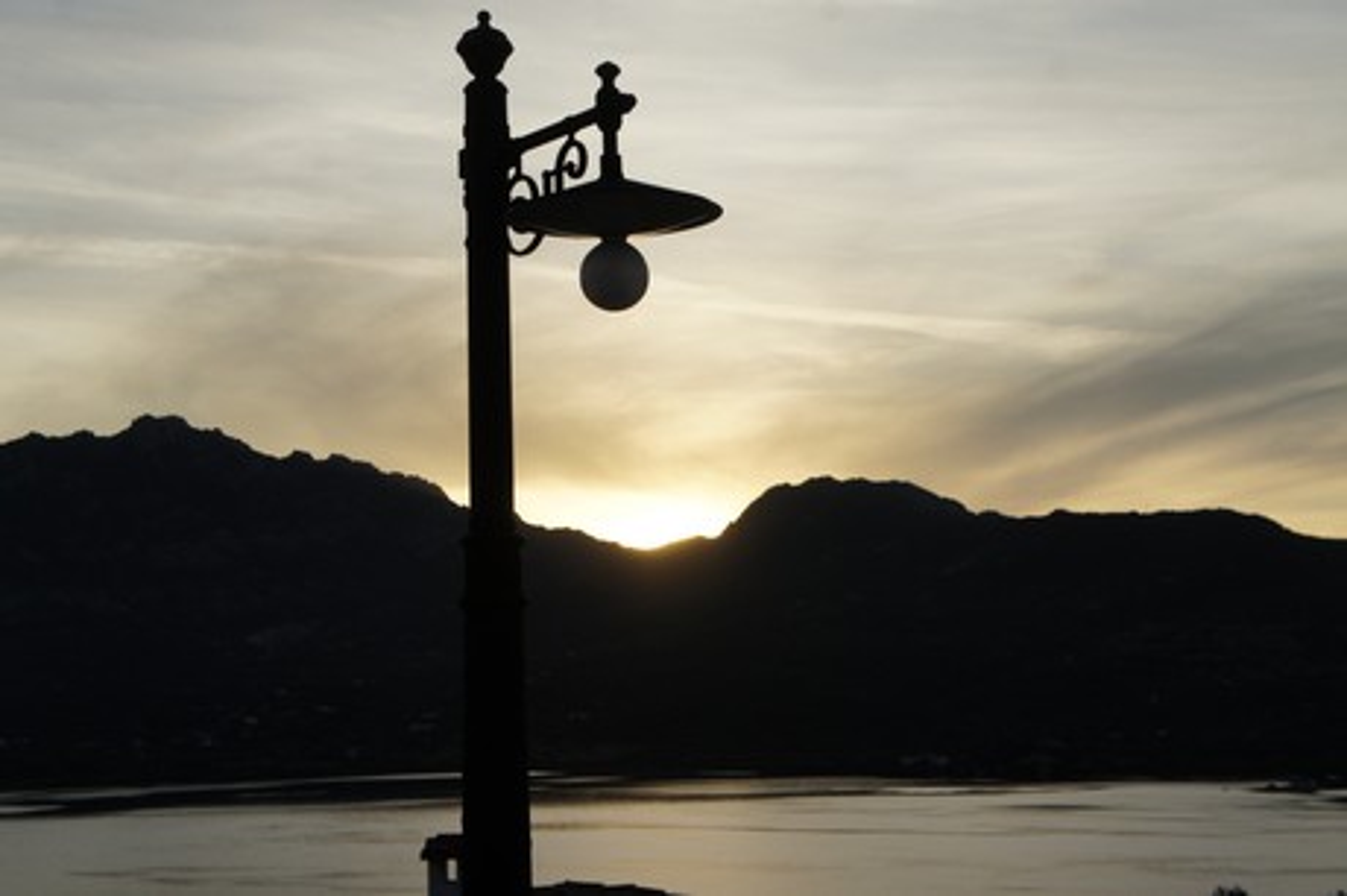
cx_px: 674
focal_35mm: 69
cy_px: 448
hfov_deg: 29.3
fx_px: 2580
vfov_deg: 19.7
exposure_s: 1/400
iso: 200
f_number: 9
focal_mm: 46
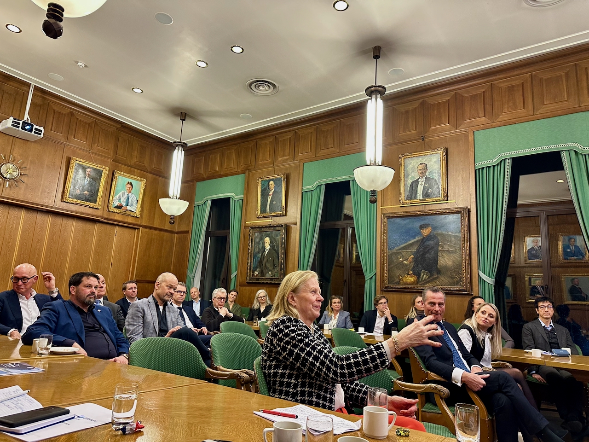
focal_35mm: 24
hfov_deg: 71.6
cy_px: 221
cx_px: 294
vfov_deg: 56.8
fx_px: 408
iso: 250
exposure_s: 1/50
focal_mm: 6.86
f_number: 1.78
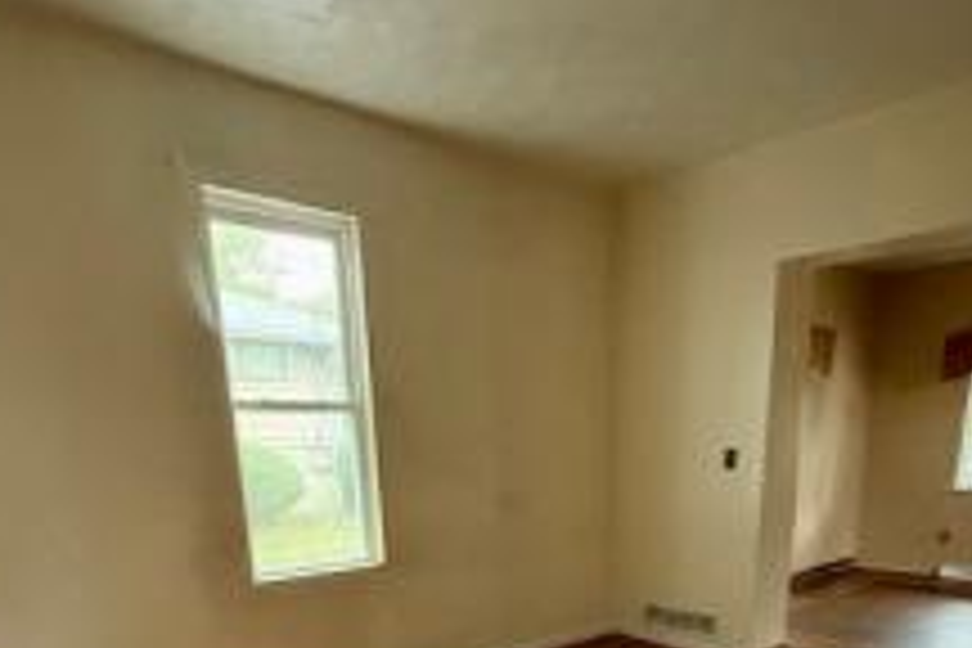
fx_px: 729
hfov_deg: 67.1
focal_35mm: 27
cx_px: 549
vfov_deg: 41.2
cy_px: 662
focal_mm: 2.22
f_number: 2.2
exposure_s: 1/60
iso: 640
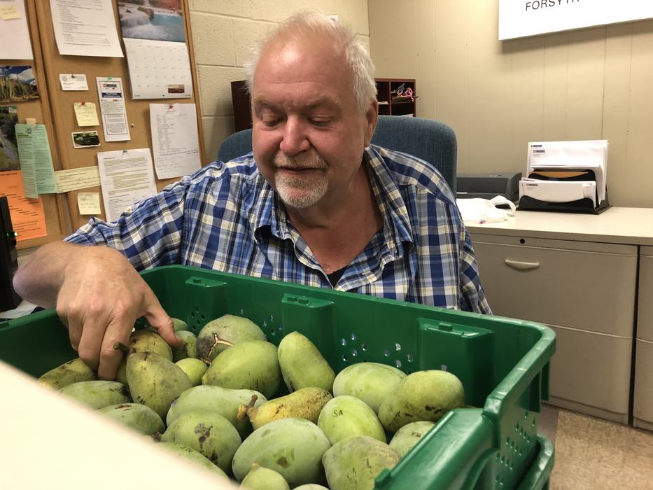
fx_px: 528
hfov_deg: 63.4
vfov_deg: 49.8
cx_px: 326
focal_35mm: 28
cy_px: 245
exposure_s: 1/15
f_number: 1.8
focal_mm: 3.99
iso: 50
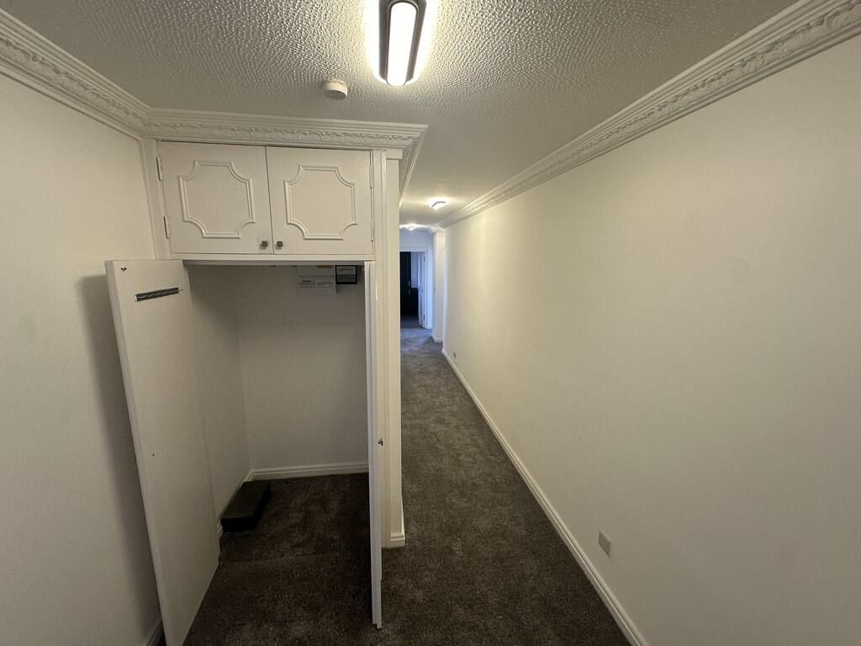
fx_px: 348
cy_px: 323
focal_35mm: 14
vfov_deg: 85.7
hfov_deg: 102.1
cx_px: 430
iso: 125
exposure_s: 1/100
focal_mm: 2.22
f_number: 2.2
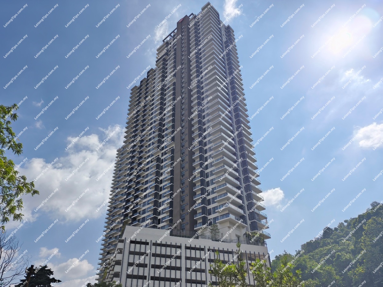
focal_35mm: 23
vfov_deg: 58.9
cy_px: 144
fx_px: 255
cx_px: 192
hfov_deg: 73.9
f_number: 1.65
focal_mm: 6.14
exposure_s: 1/383
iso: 50
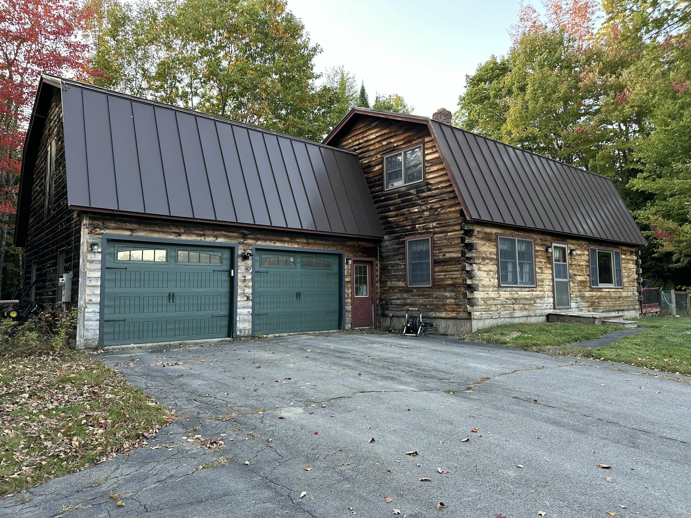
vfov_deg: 56.8
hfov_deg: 71.6
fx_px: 479
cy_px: 259
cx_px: 346
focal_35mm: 24
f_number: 1.78
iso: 160
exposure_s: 1/121
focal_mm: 6.86
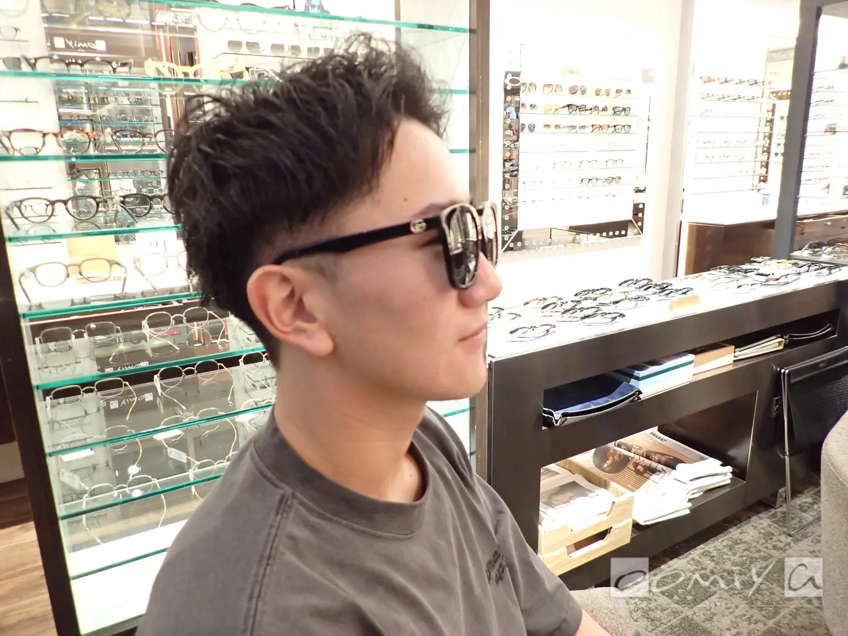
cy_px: 318
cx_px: 424
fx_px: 612
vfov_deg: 54.9
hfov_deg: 69.4
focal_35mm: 25
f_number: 2
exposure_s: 1/100
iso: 640
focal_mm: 4.5
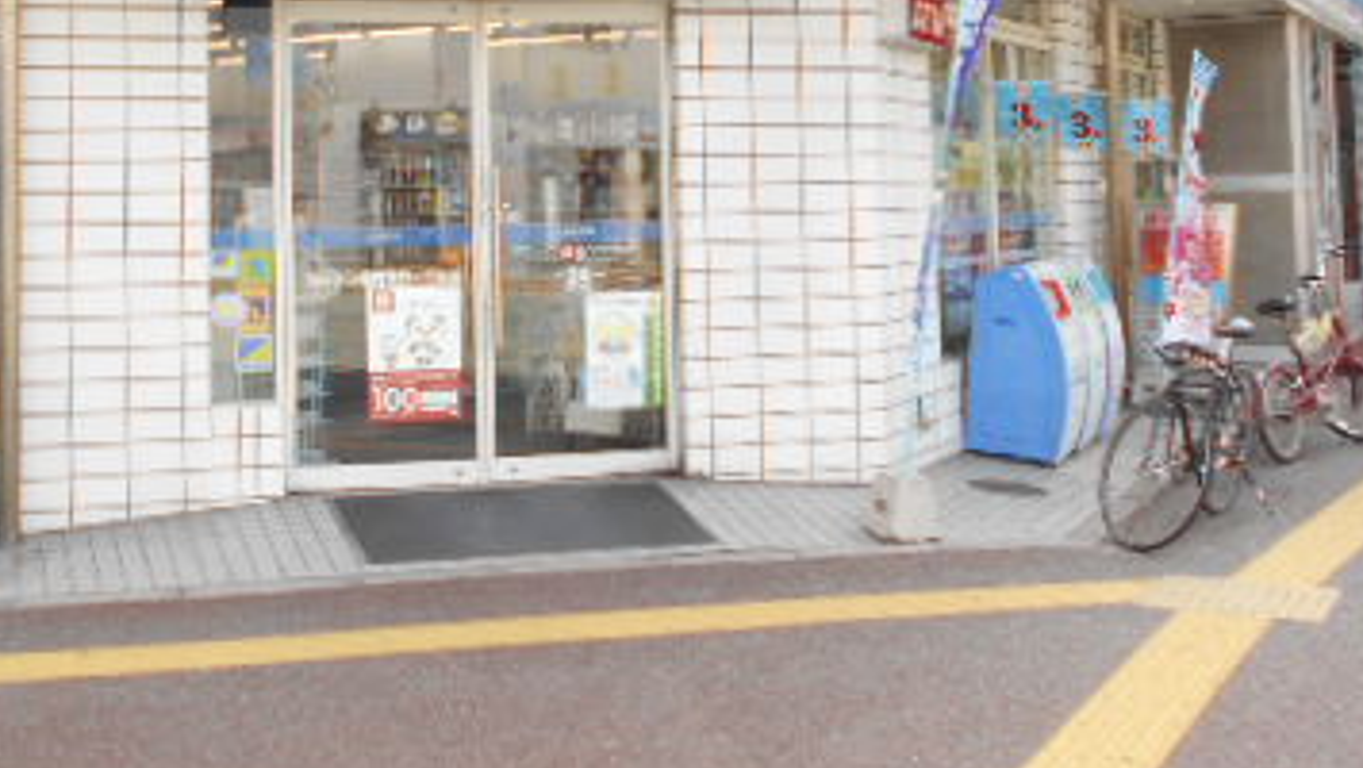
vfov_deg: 22.8
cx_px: 395
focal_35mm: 51
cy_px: 50
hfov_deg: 39.8
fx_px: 1844
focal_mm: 4.6
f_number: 3.2
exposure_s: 1/125
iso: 80
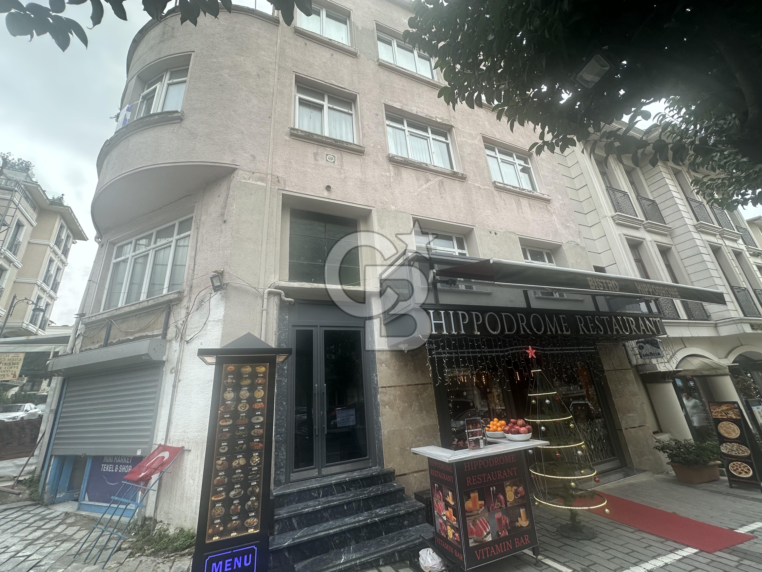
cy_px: 286
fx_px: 308
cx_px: 381
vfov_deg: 85.7
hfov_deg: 102.1
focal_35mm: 14
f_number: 2.2
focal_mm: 2.22
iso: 40
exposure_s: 1/162
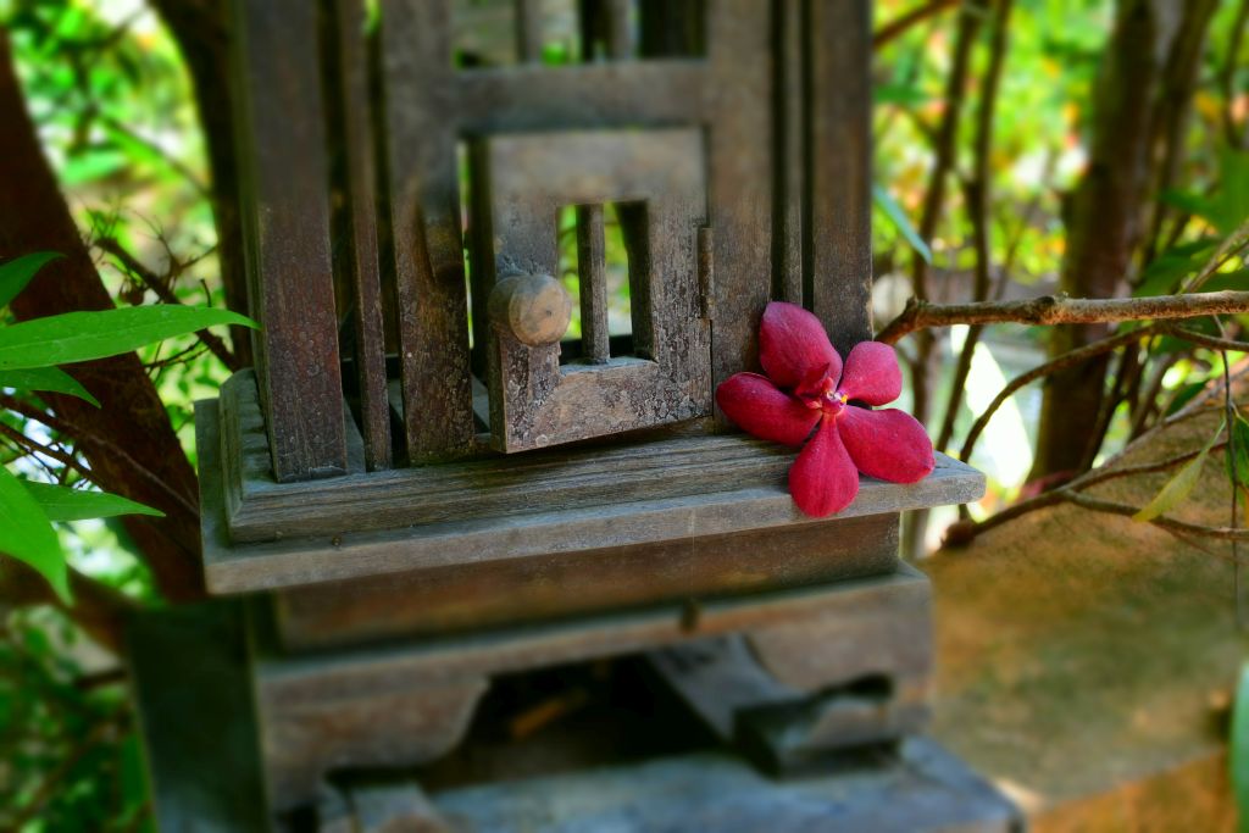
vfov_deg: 31.9
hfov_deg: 46.4
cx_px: 624
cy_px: 416
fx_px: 1457
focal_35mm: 42
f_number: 8
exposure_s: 1/80
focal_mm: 28
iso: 400
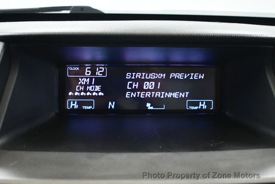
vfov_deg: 24.2
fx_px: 428
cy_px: 92
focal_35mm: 56
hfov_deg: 35.6
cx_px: 138
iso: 3600
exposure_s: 1/60
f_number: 4.2
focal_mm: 28
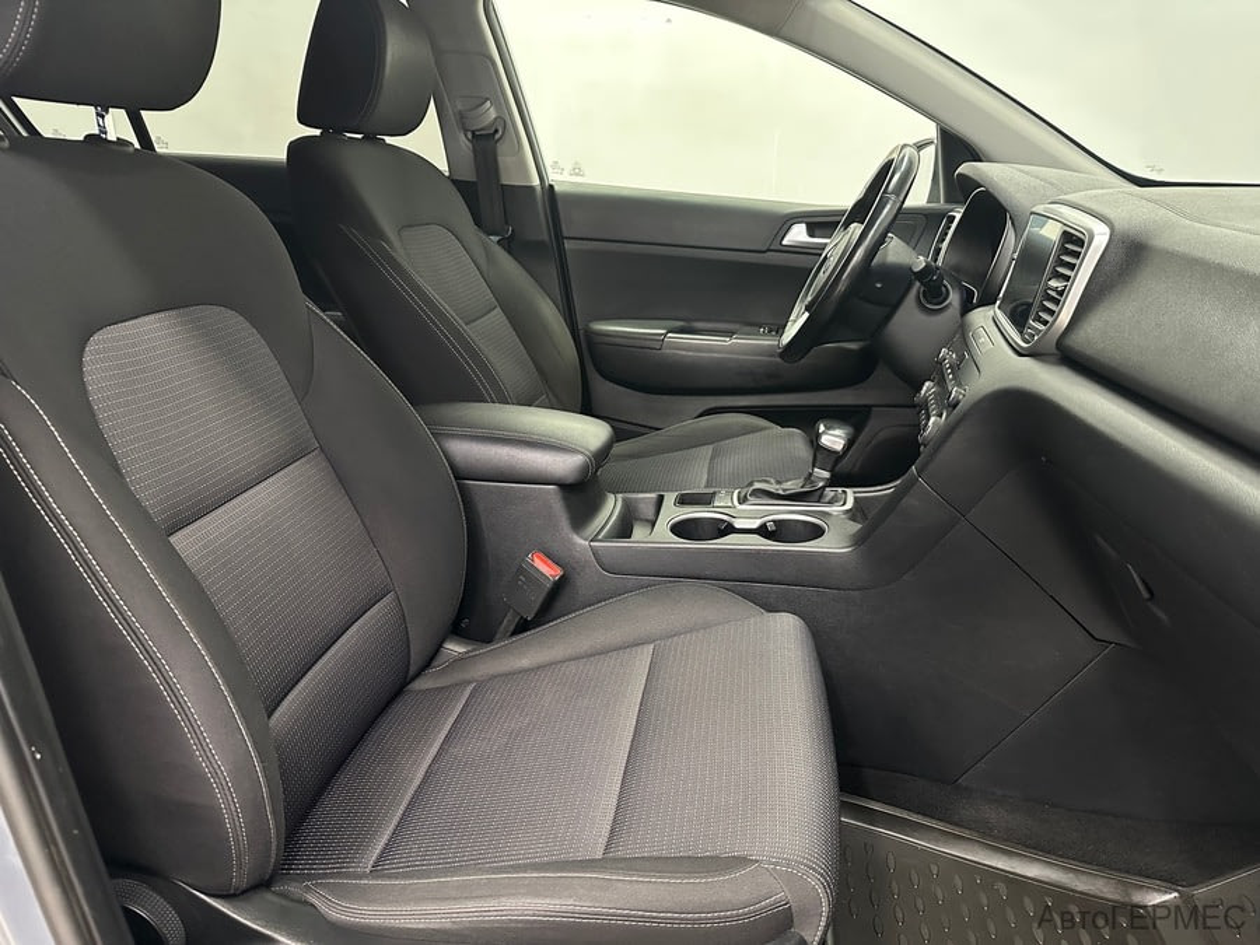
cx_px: 630
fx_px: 874
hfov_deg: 71.6
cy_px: 472
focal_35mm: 24
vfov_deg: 56.8
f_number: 1.78
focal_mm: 6.86
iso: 800
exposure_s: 1/33
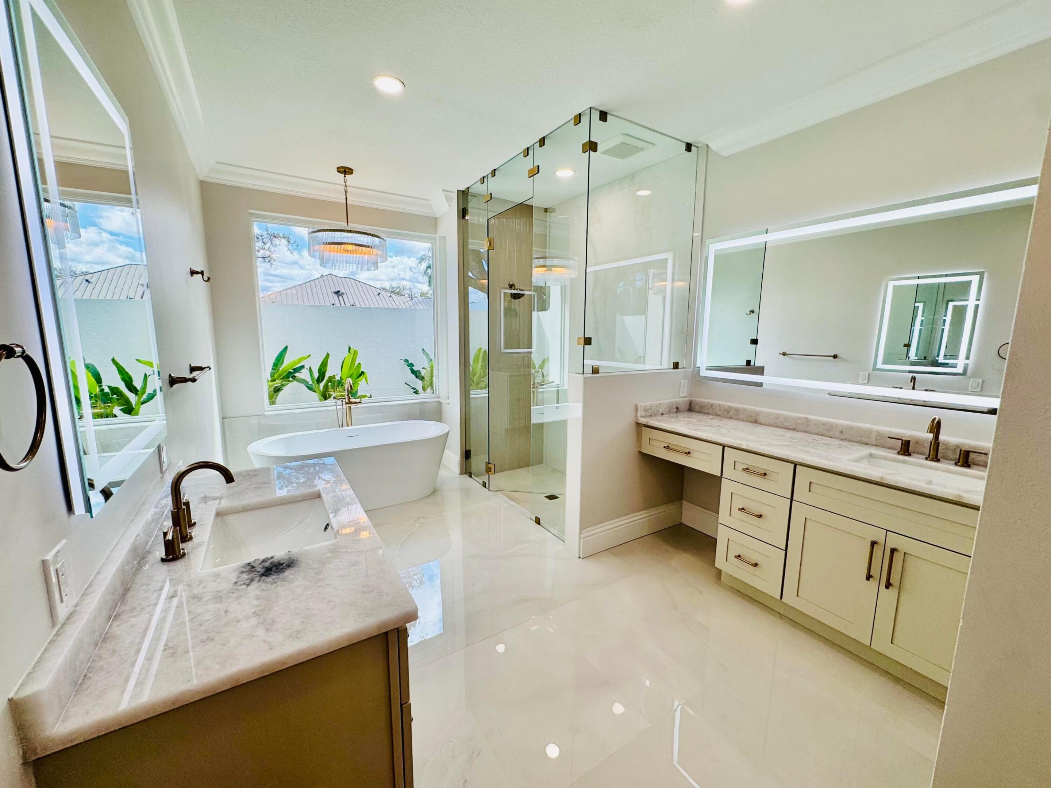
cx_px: 526
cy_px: 394
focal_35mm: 14
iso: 40
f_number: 2.2
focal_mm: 2.22
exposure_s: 1/226
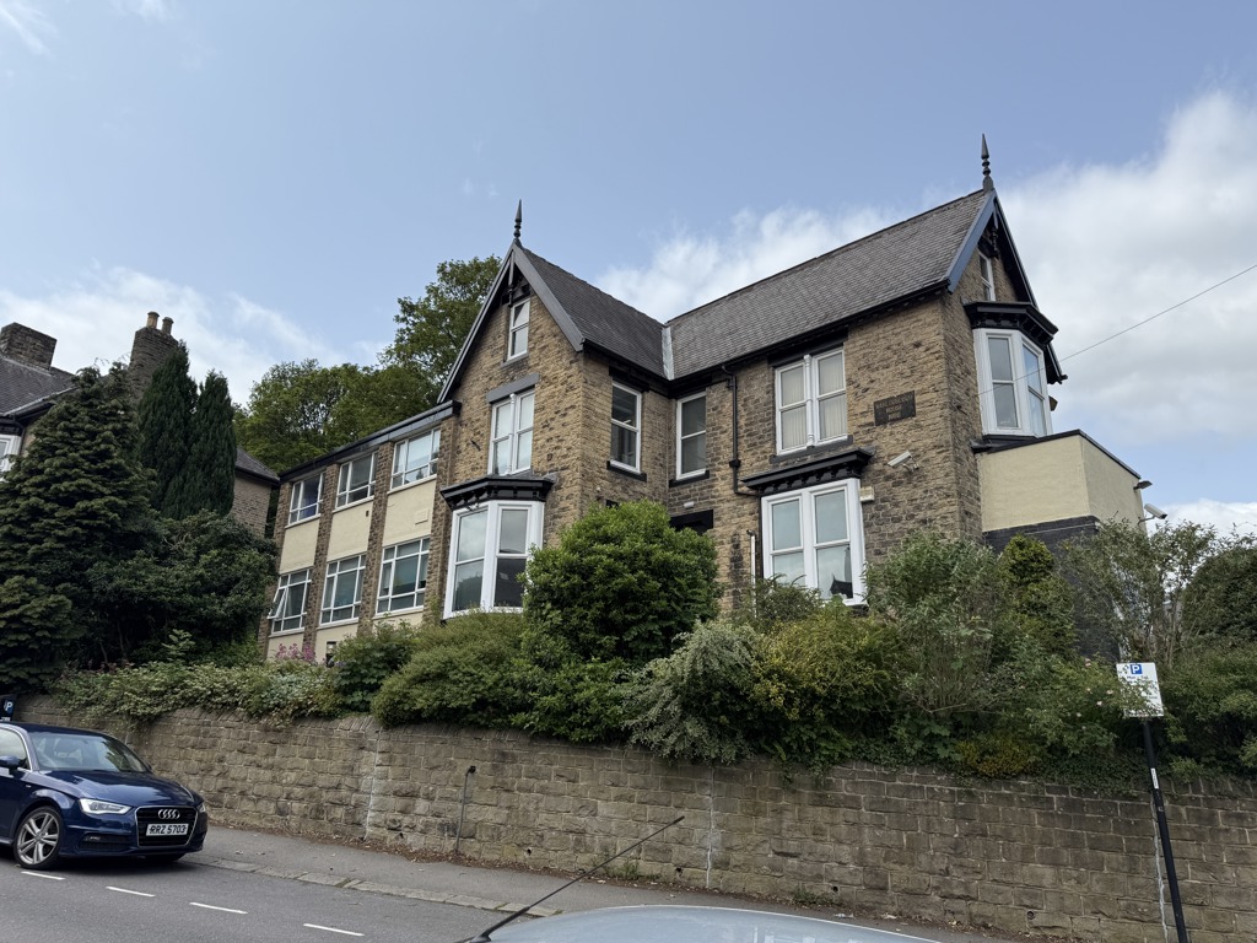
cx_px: 628
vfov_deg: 56.8
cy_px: 472
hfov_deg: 71.6
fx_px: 872
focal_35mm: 24
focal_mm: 6.76
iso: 80
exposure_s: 1/5319
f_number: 1.78
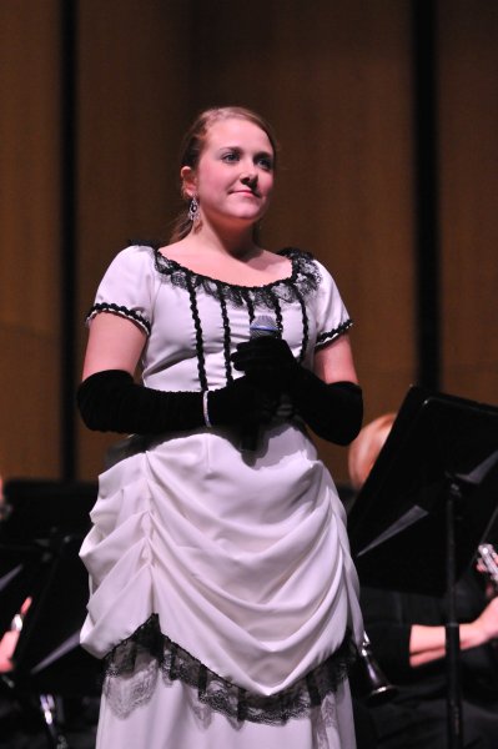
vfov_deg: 13.1
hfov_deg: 8.7
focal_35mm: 158
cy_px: 374
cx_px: 249
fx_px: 3274
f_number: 2.8
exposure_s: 1/320
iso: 1600
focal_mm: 105
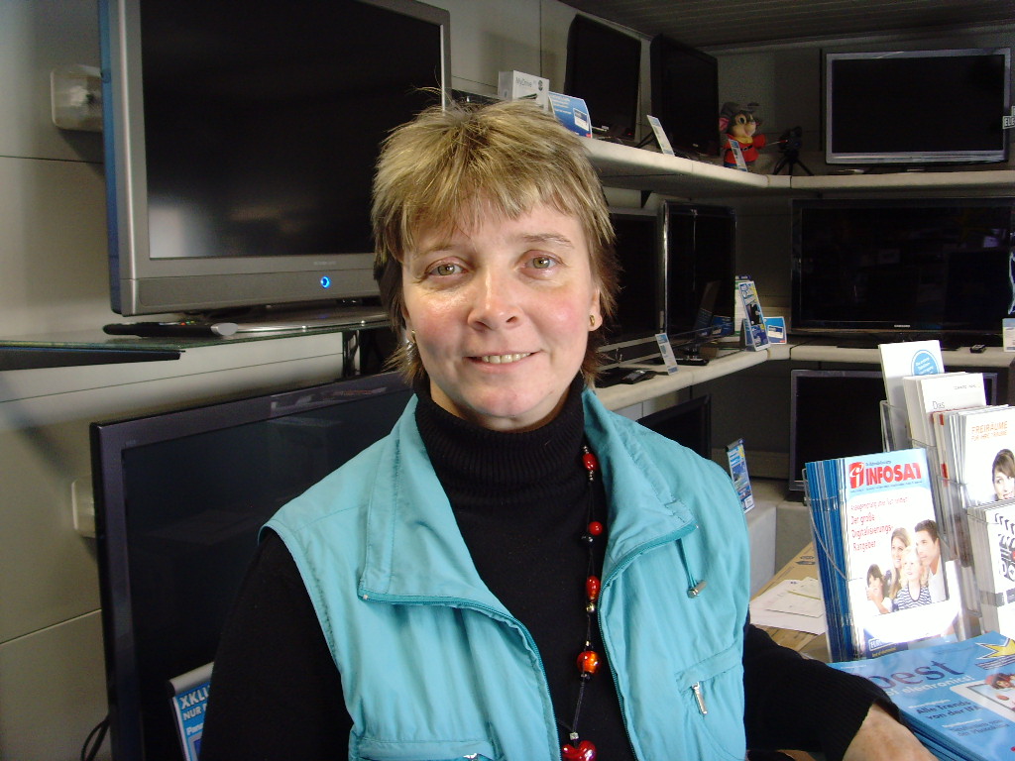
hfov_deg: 47.9
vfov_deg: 36.8
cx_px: 508
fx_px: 1144
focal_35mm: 39
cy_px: 380
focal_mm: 6.6
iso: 200
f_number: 3.5
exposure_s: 1/20
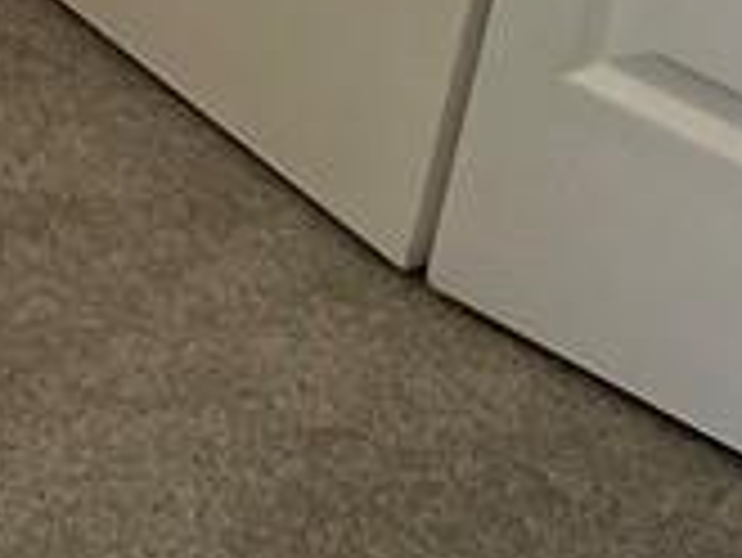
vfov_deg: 8.1
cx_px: -1250
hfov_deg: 10.1
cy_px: -994
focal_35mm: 161
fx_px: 3454
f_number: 1.6
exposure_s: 1/120
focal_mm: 4.2
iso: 100
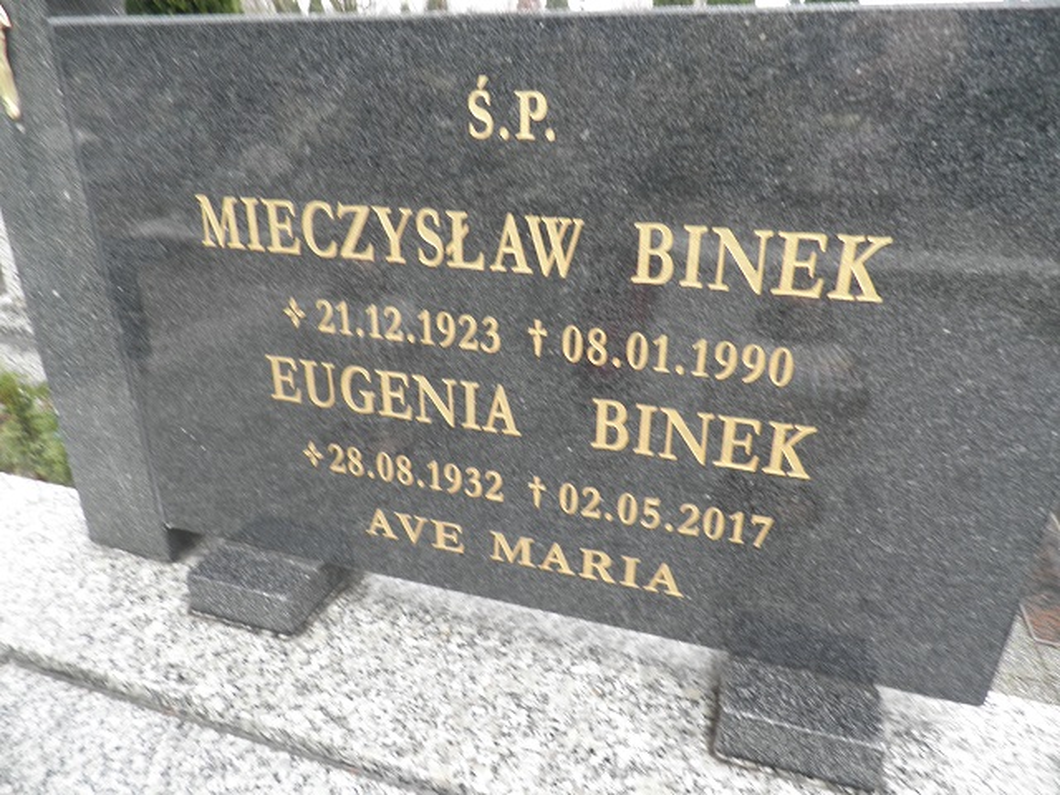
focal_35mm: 24
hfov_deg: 71.6
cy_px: 398
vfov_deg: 56.8
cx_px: 530
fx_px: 735
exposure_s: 1/50
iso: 64
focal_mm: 4.3
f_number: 3.3
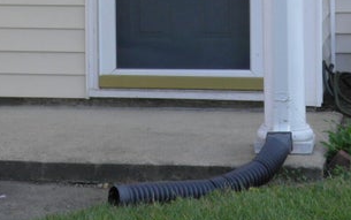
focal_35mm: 163
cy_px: -126
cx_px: 151
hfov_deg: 12.8
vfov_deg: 7.9
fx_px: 1560
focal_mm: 10
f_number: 4.1
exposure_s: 1/80
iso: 50
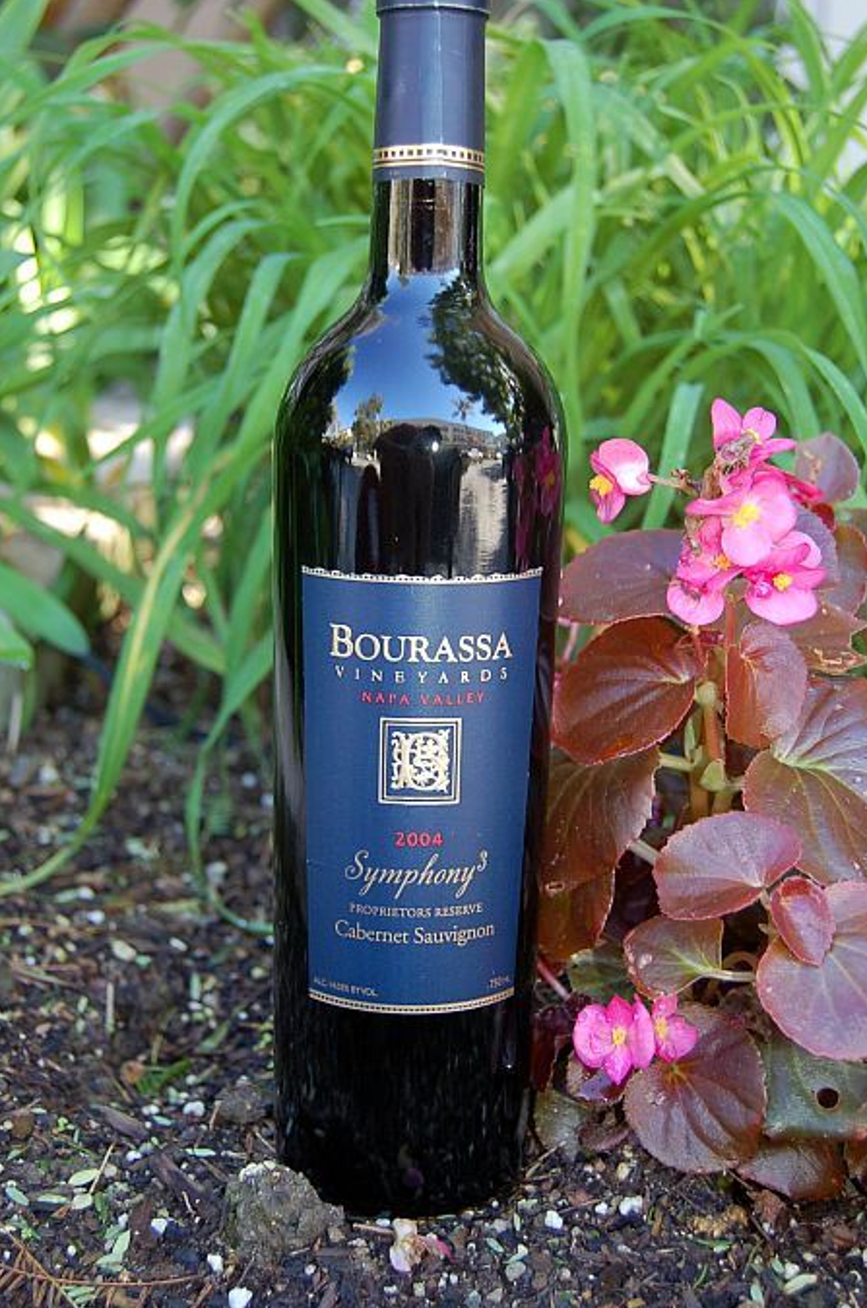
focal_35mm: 47
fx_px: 1704
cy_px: 596
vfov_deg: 41.9
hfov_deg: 28.5
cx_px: 419
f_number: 4.2
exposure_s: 1/60
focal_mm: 28
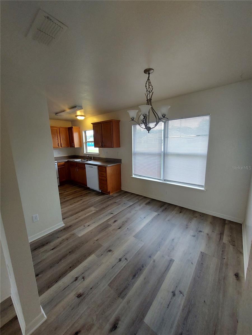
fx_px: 126
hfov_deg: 89.9
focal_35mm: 13
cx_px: 126
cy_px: 168
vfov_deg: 106.2
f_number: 2.2
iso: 64
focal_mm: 1.74
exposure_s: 1/60
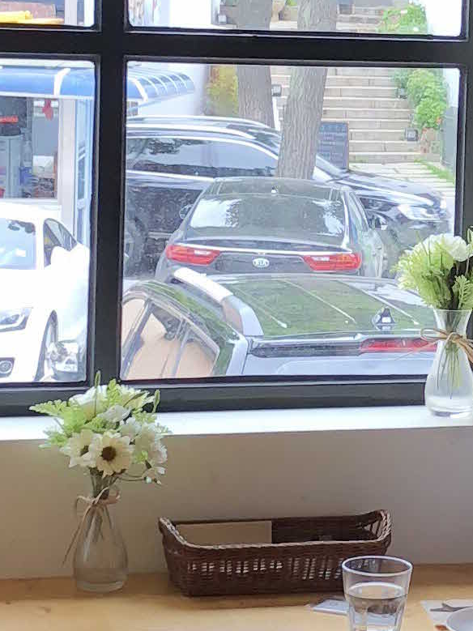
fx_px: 2642
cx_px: 582
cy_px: 231
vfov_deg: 13.6
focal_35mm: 145
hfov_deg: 10.1
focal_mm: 4
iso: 50
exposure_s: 1/120
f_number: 1.8
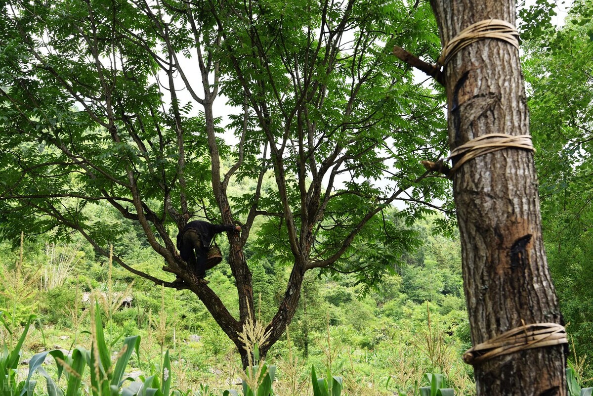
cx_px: 296
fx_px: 857
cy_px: 198
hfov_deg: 38.2
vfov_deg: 26.0
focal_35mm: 52
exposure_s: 1/250
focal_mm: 52
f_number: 8
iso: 500
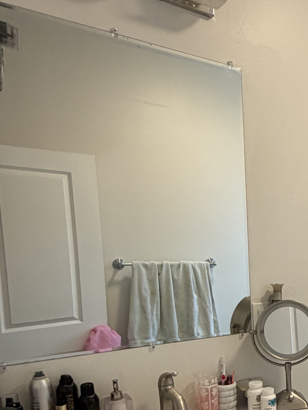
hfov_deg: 31.9
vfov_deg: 46.7
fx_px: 451
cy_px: 320
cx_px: 362
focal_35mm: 38
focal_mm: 2.22
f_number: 2.2
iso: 200
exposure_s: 1/120
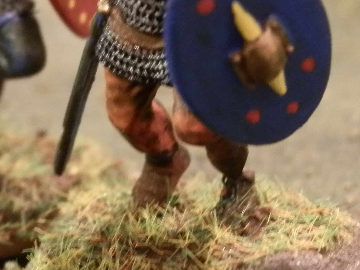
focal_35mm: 151
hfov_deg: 13.0
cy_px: 14
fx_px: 1570
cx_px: 100
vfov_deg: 9.8
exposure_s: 1/8
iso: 400
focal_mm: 10.99
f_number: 3.7
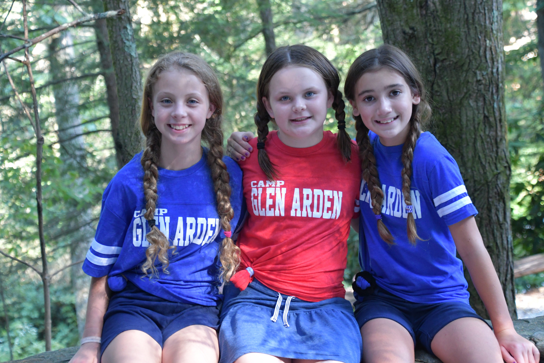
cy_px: 182
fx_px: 1179
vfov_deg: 17.5
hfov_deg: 26.0
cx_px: 272
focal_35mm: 78
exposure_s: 1/125
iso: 2000
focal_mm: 52
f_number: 4.8
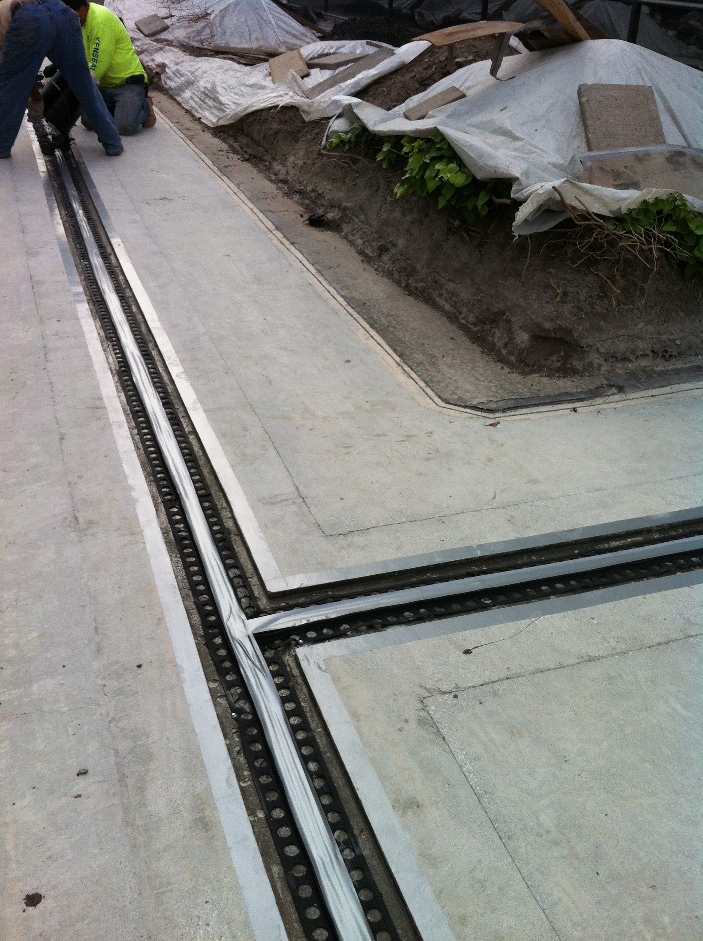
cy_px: 470
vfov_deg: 52.7
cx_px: 352
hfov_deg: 40.6
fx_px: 950
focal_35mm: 35
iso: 80
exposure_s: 1/686
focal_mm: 3.85
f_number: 2.8
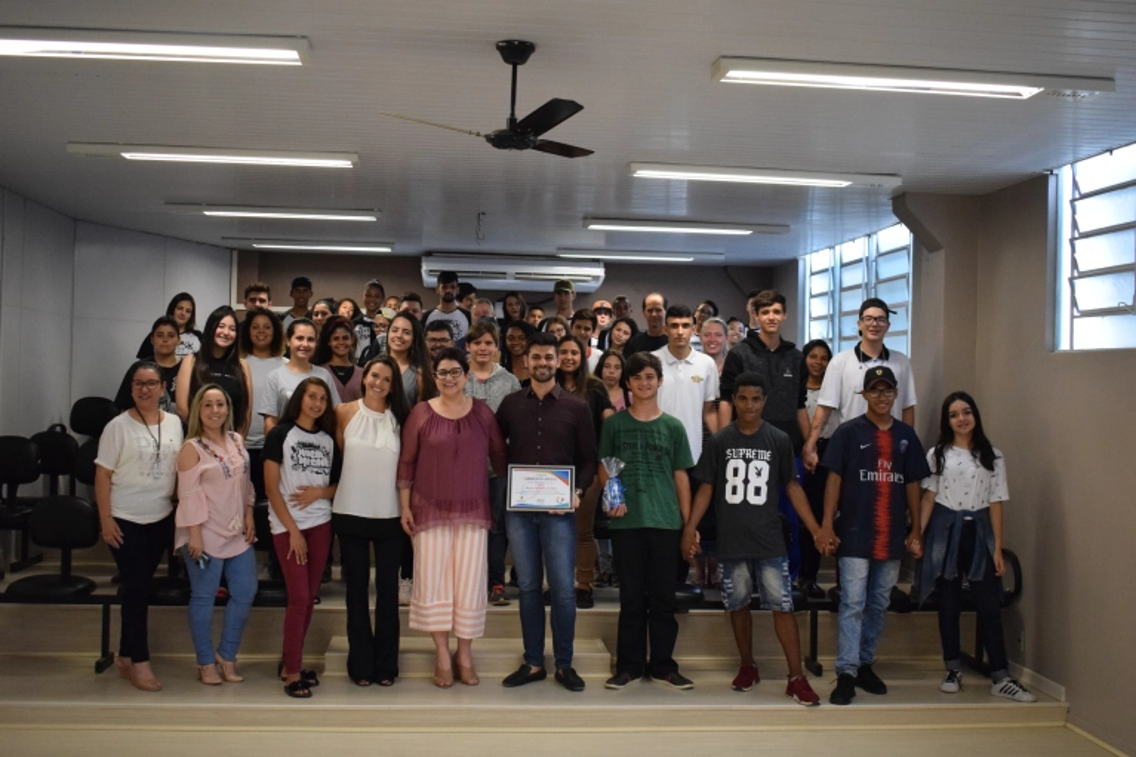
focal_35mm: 40
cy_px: 378
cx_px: 568
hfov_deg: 47.9
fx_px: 1278
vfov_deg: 33.0
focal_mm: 27
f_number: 4
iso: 3200
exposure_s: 1/400
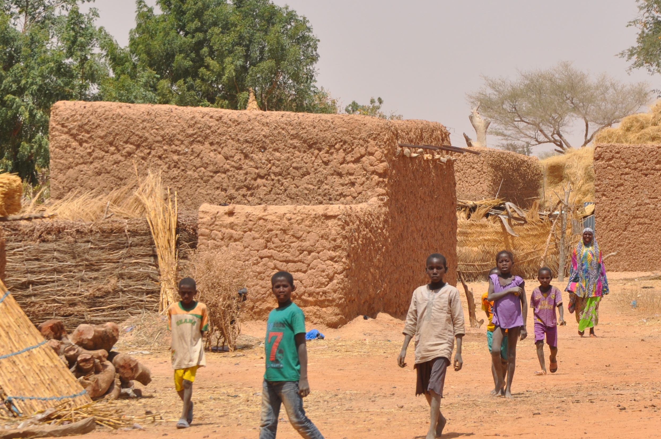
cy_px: 191
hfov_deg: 7.6
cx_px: 488
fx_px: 4967
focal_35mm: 271
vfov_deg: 5.1
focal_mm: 105
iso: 200
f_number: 10
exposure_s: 1/400
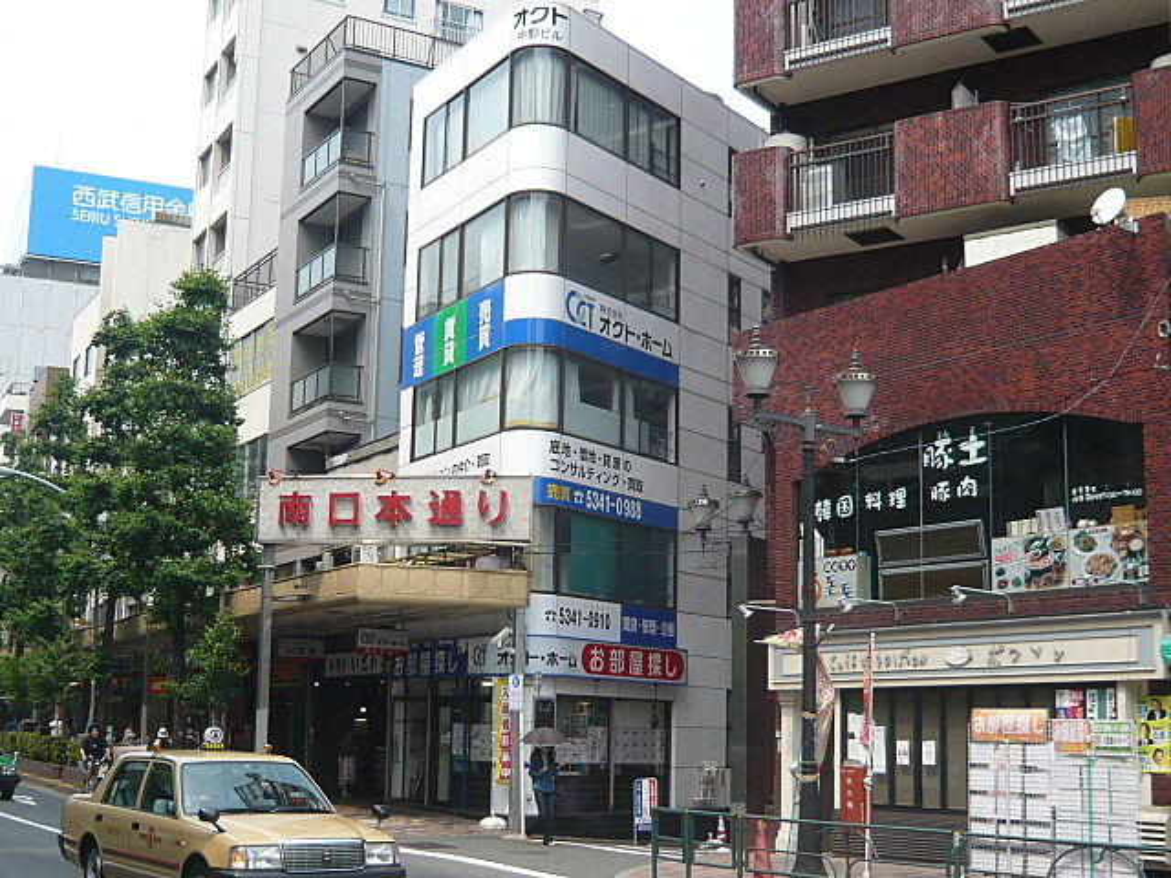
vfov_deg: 30.3
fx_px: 1624
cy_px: 439
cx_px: 586
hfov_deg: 39.7
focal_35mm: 48
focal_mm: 5.2
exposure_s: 1/640
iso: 100
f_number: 3
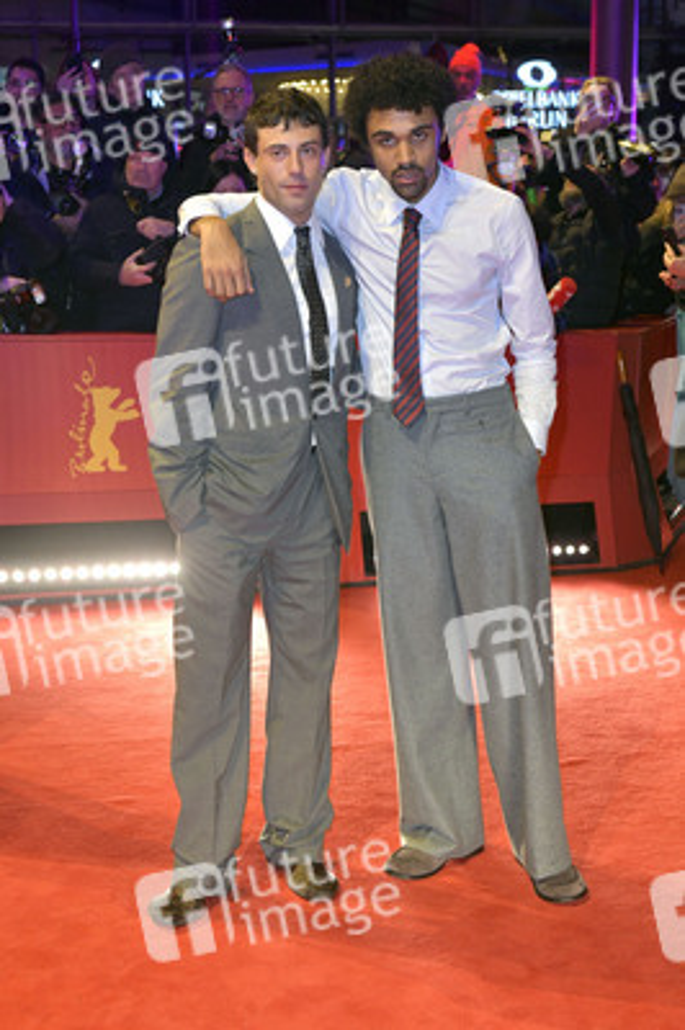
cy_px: 515
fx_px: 1372
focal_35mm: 48
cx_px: 342
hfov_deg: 28.0
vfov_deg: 41.1
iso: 1600
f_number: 5.6
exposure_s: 1/250
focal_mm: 48
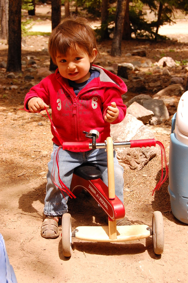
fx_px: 494
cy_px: 142
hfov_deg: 21.5
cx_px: 94
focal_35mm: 63
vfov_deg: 31.9
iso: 400
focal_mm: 42
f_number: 10
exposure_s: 1/400
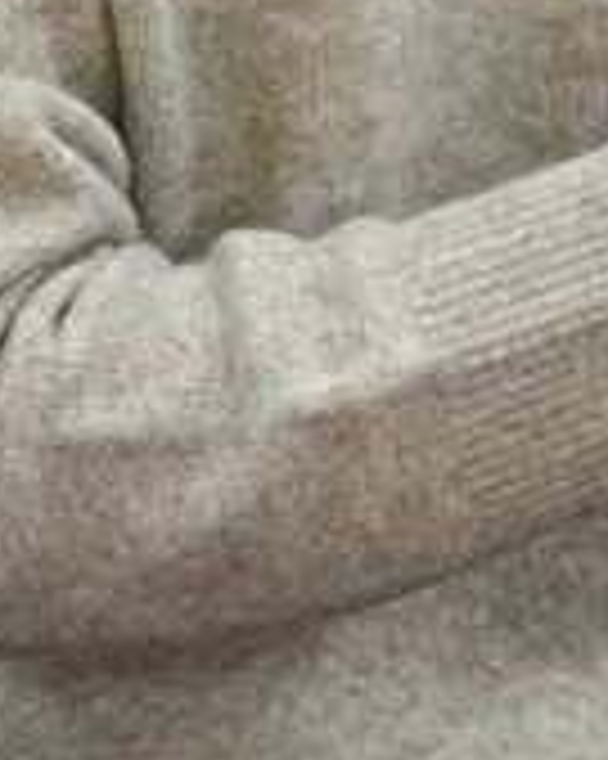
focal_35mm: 439
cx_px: 698
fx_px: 9883
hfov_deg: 3.5
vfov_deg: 4.4
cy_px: -580
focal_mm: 88
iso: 2500
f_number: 4
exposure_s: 1/160
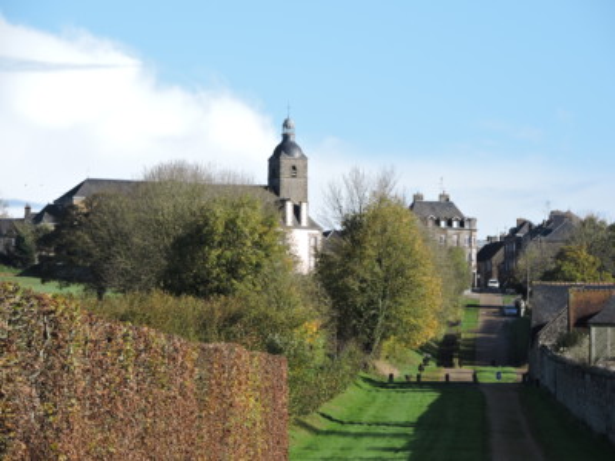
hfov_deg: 7.2
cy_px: 230
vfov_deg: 5.4
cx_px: 308
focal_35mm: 275
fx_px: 4886
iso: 100
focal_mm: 49.1
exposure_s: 1/400
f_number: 4.7
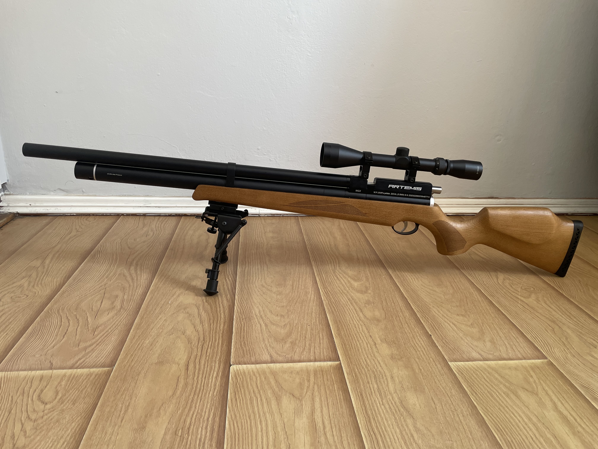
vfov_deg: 53.1
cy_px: 224
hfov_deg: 67.3
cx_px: 299
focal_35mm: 26
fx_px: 449
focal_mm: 4.2
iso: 125
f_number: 1.6
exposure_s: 1/121
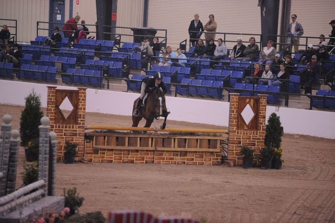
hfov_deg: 10.3
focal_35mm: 200
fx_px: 1860
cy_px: 112
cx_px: 168
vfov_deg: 6.9
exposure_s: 1/400
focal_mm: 200
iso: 5000
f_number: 2.8
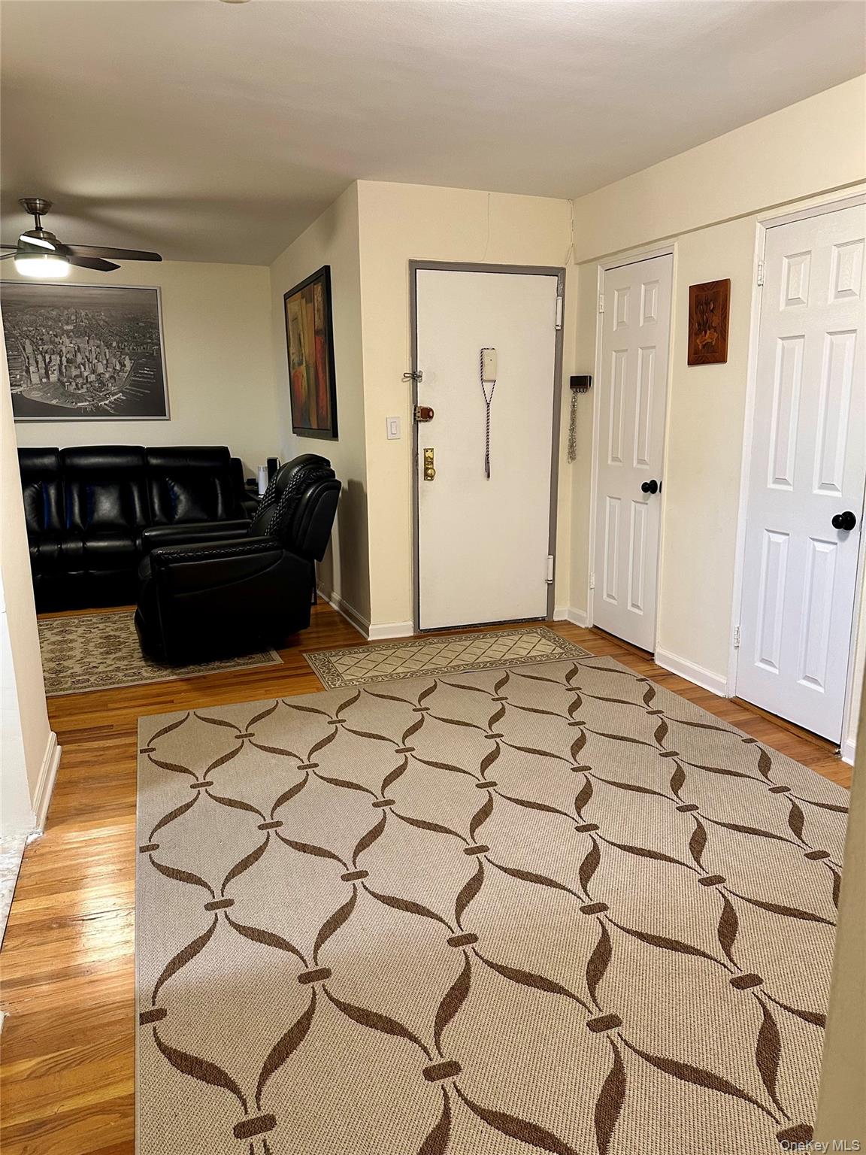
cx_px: 433
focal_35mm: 24
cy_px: 578
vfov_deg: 71.6
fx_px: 801
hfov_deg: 56.8
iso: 250
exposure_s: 1/60
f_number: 1.78
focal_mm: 6.86
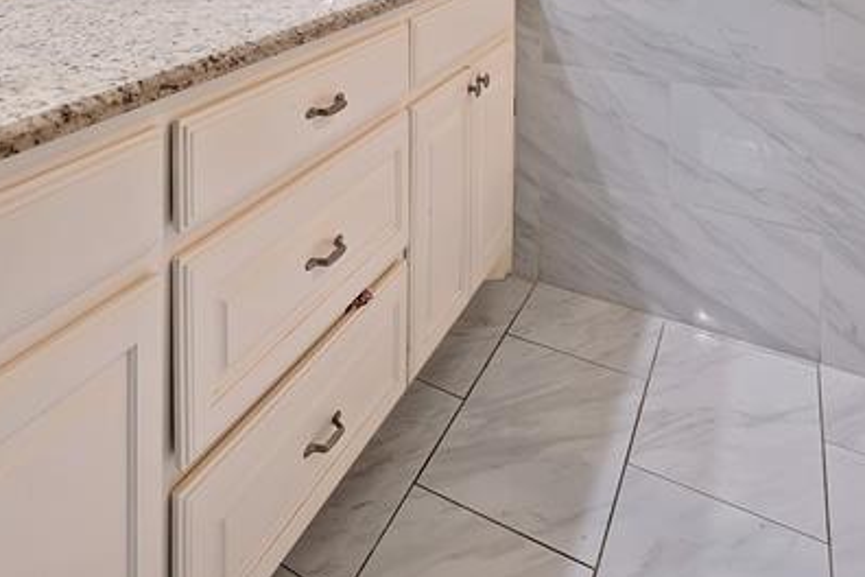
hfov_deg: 55.4
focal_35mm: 31
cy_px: -152
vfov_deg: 32.8
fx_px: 745
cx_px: 155
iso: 640
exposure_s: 1/5
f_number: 9
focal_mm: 12
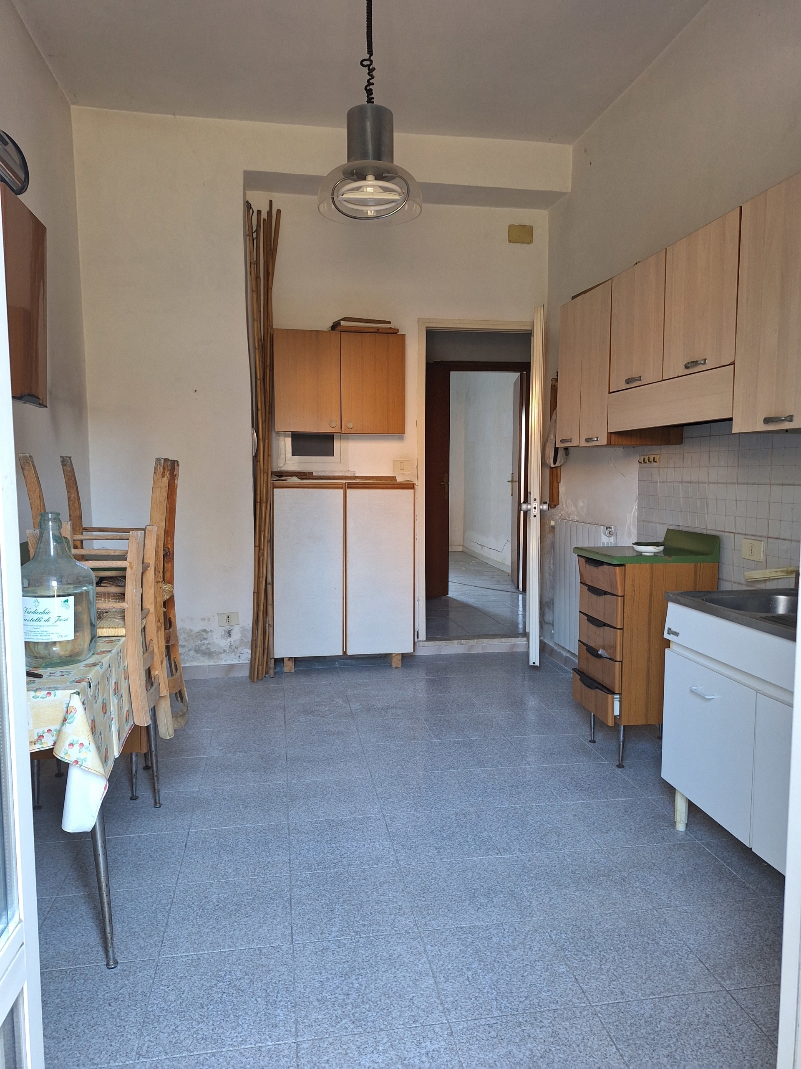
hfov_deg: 58.9
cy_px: 534
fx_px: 710
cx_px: 400
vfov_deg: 73.9
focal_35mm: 23
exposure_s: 1/50
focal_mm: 5.54
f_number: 1.8
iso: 200
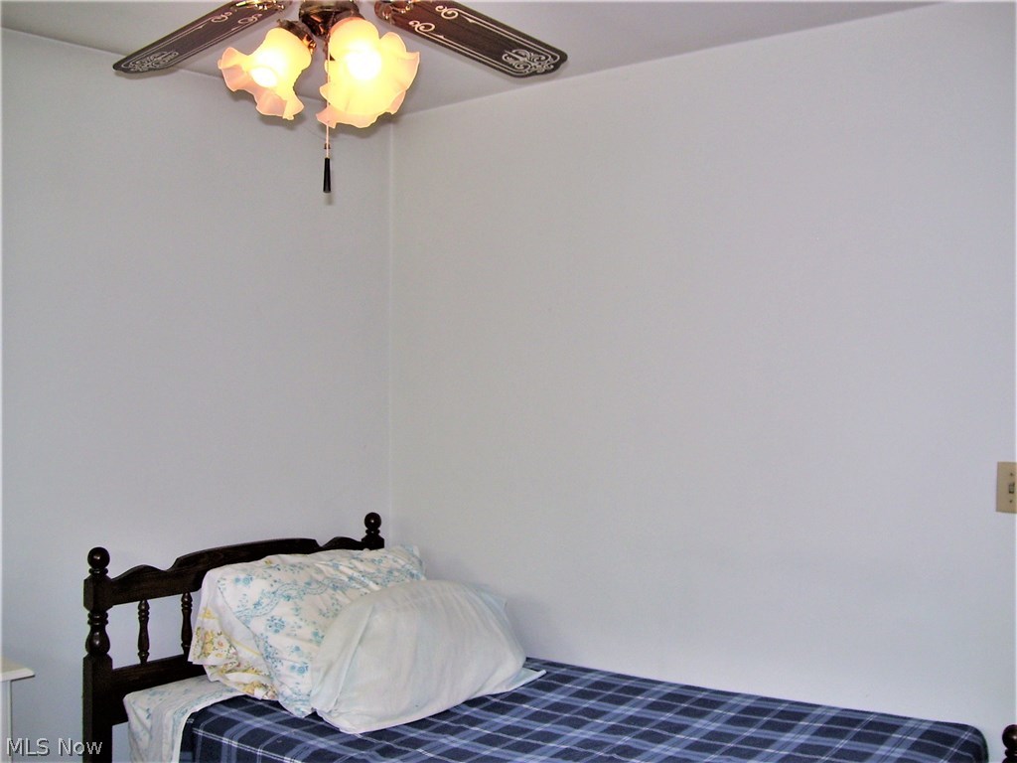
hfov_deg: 51.4
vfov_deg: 39.7
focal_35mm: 36
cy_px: 382
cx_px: 508
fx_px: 1058
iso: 80
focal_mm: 6
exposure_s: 1/60
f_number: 2.7
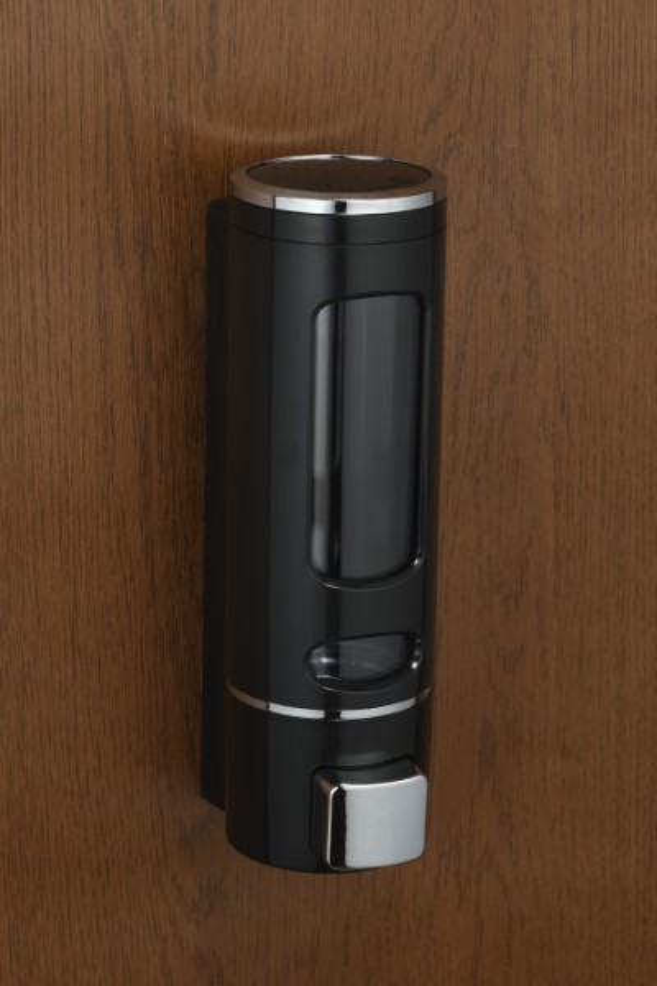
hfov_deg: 10.8
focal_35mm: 127
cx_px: 328
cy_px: 493
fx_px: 3476
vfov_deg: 16.1
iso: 100
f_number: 16
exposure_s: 1/30
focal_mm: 85
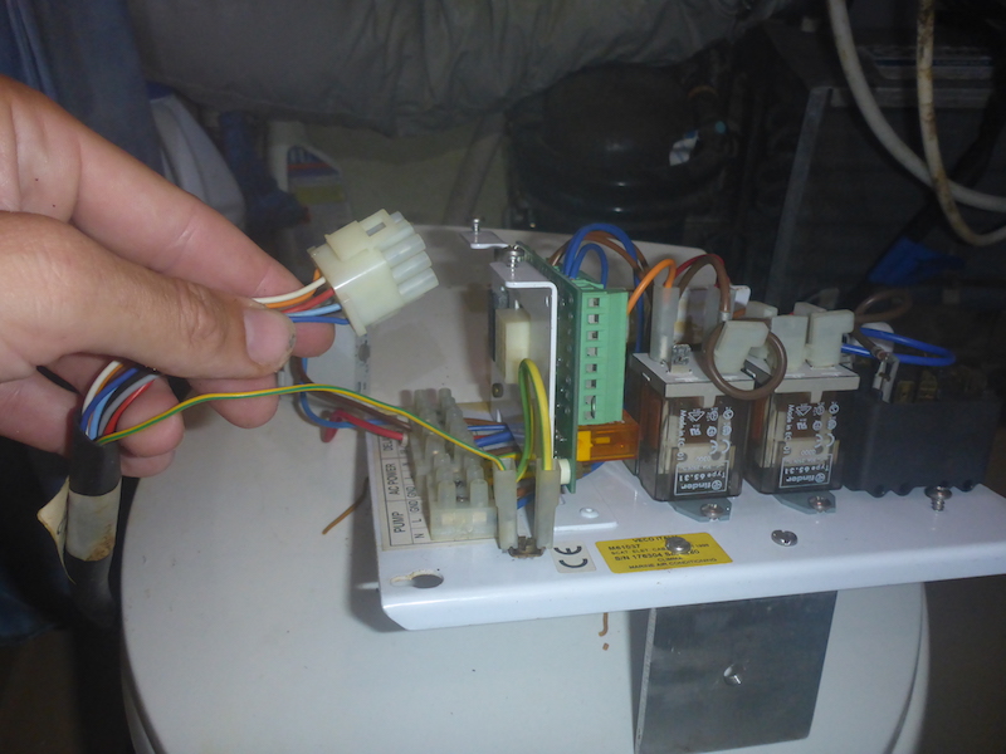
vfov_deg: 49.7
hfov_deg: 63.4
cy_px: 377
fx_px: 814
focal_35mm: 28
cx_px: 503
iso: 400
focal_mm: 4.9
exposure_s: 1/125
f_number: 3.3
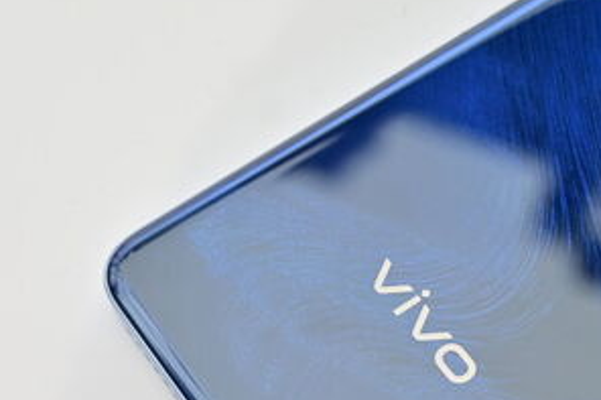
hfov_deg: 23.0
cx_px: 493
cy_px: 352
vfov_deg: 15.5
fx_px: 1452
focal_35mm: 87
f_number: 5
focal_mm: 28
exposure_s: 1/100
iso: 320
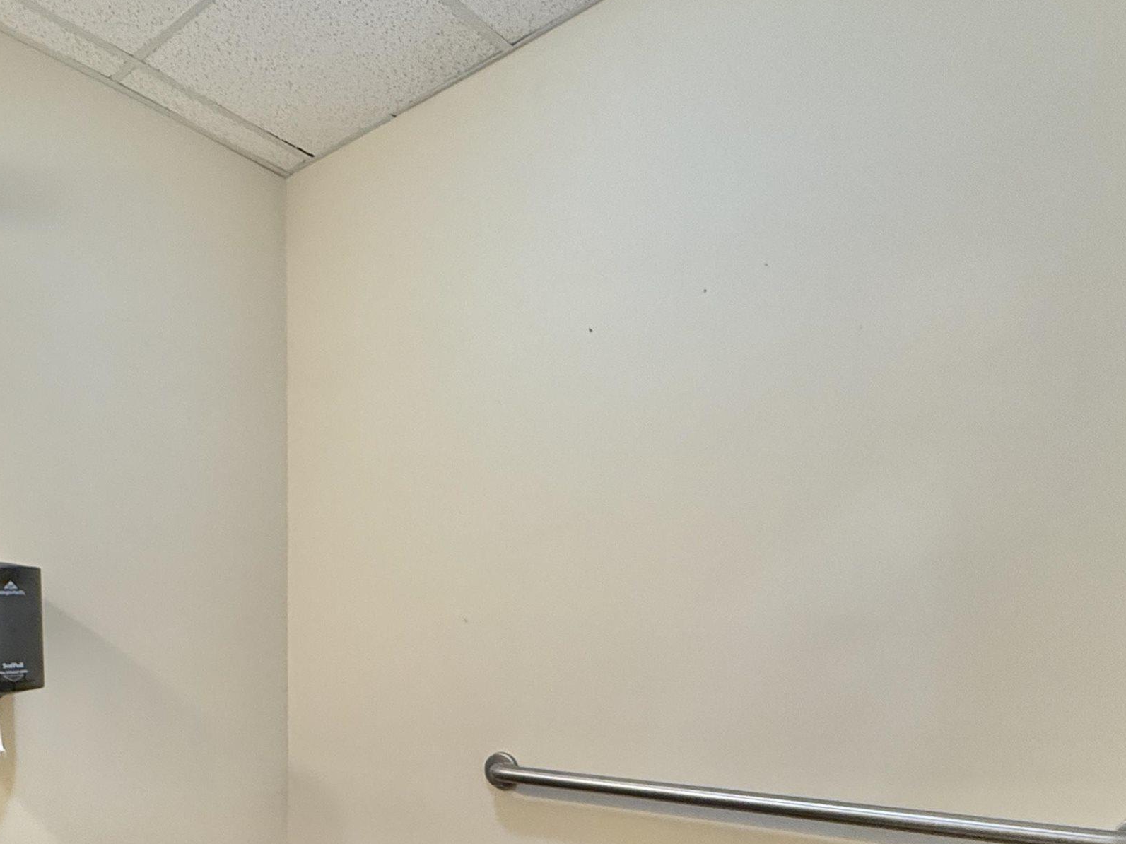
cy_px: 659
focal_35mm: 27
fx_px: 878
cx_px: 264
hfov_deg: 61.2
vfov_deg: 48.8
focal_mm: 2.22
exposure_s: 1/120
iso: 320
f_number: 2.2
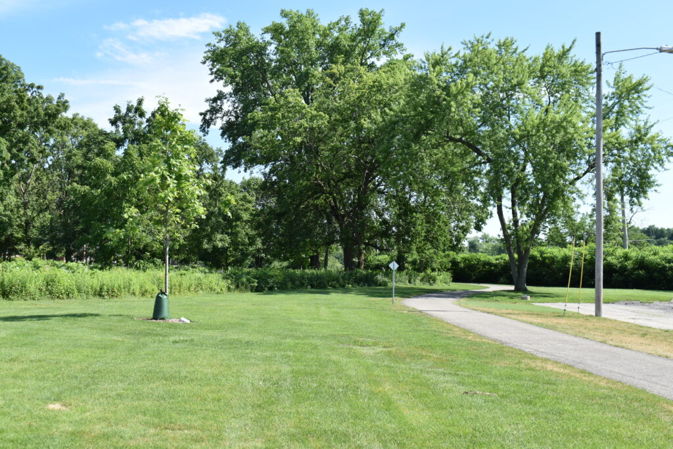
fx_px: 757
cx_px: 336
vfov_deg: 33.0
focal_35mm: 40
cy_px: 224
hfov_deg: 47.9
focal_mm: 27
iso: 200
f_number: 9
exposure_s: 1/320
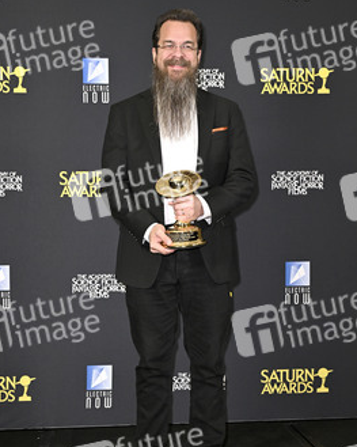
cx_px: 178
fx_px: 753
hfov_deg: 26.7
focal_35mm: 57
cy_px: 257
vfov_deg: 33.0
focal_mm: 50
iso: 2000
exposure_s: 1/320
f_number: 5
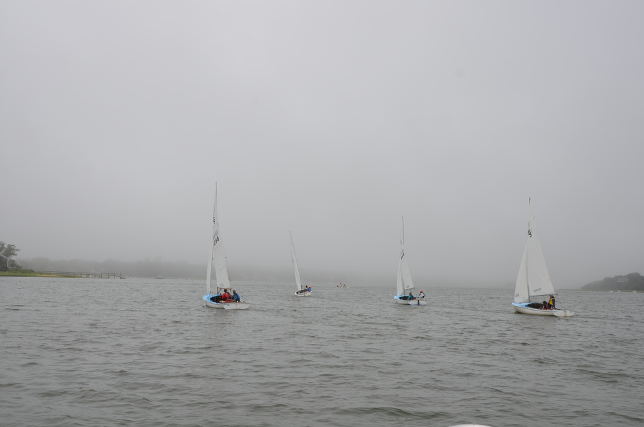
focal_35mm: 39
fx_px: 696
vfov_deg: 34.1
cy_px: 214
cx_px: 322
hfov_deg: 49.6
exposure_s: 1/320
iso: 100
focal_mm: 26
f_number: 9
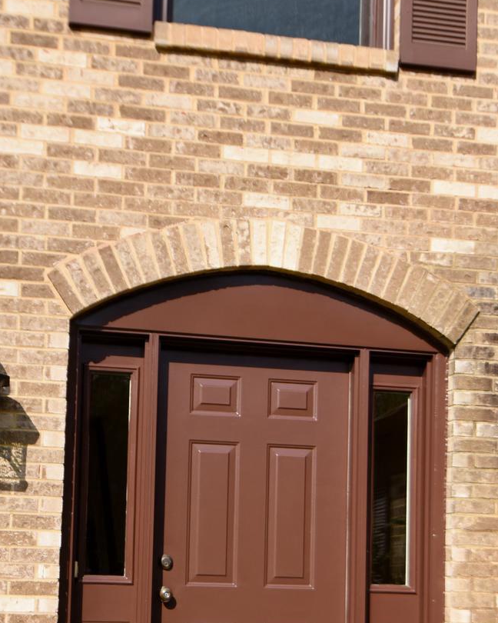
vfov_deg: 31.8
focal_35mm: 57
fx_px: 1050
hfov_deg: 26.6
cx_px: 207
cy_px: 530
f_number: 5
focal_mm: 32
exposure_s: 1/8000
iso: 800
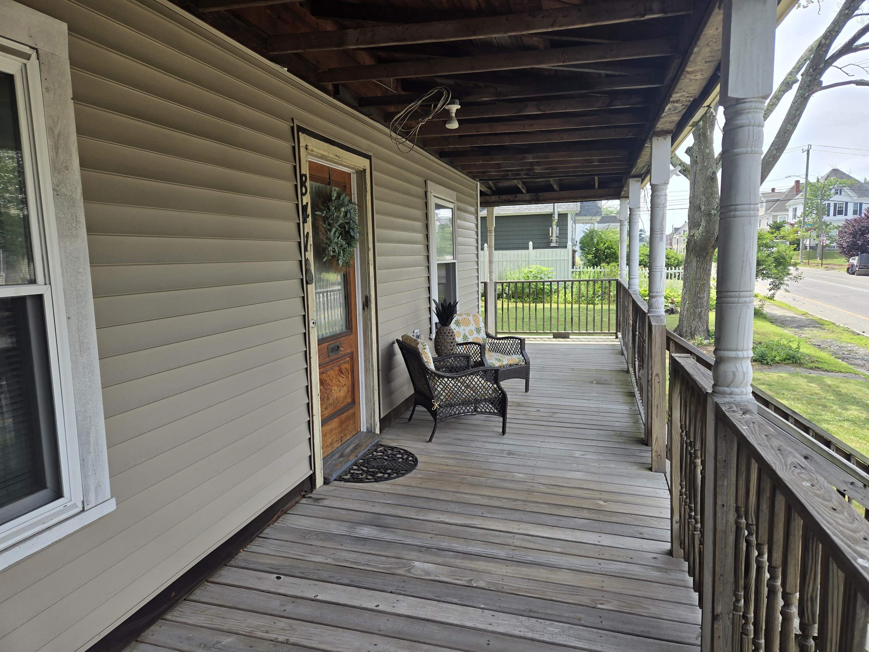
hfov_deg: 73.9
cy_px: 326
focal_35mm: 23
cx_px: 434
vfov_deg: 58.9
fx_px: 577
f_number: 1.8
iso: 25
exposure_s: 1/603
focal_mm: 5.4
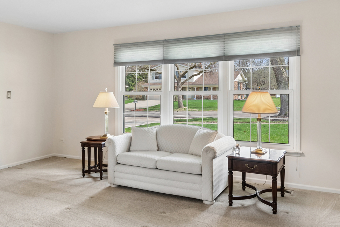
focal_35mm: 30
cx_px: 159
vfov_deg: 43.6
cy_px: 103
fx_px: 283
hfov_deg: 61.9
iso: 400
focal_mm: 12
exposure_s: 1/30
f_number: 8
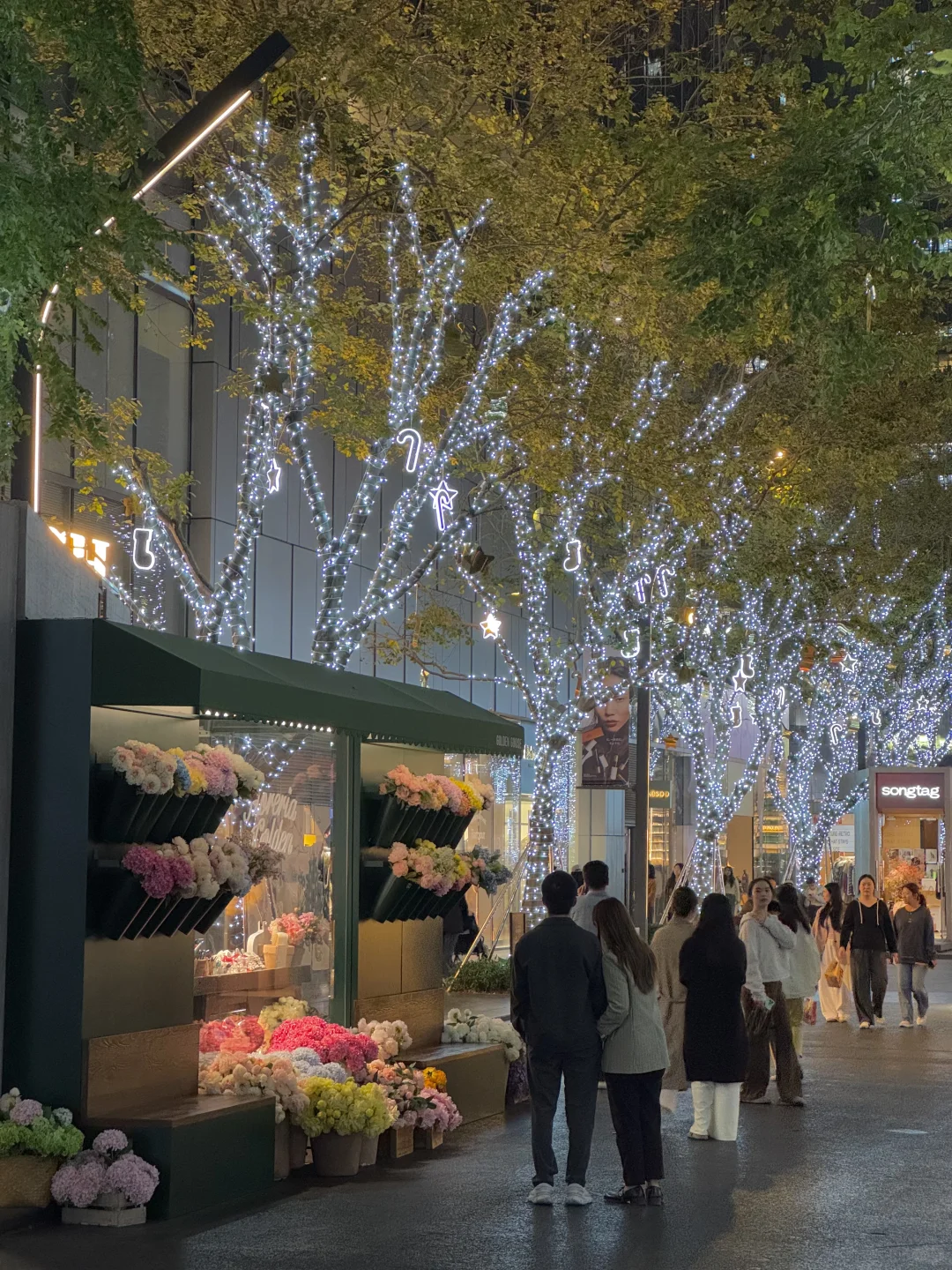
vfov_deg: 25.3
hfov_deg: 19.1
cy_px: 635
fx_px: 2824
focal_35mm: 77
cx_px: 476
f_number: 2.8
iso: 500
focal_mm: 9
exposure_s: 1/50
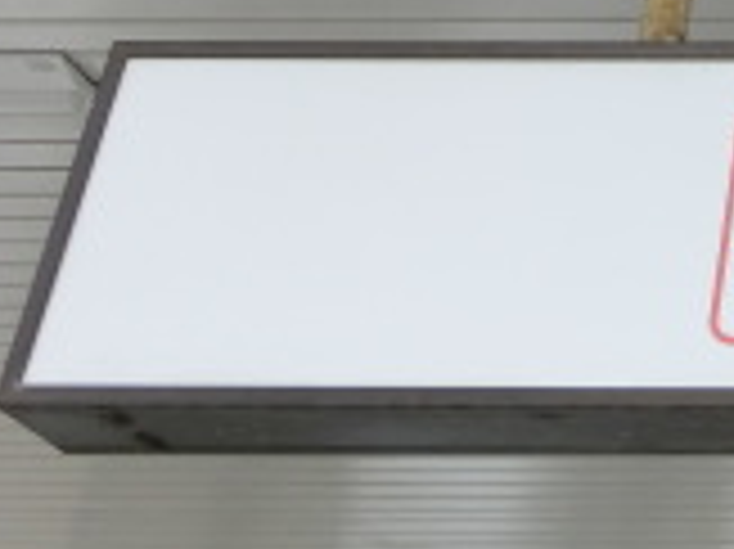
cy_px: -72
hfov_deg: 16.8
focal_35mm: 98
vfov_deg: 14.7
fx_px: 2076
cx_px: 1297
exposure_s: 1/125
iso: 80
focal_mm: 4.5
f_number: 3.5
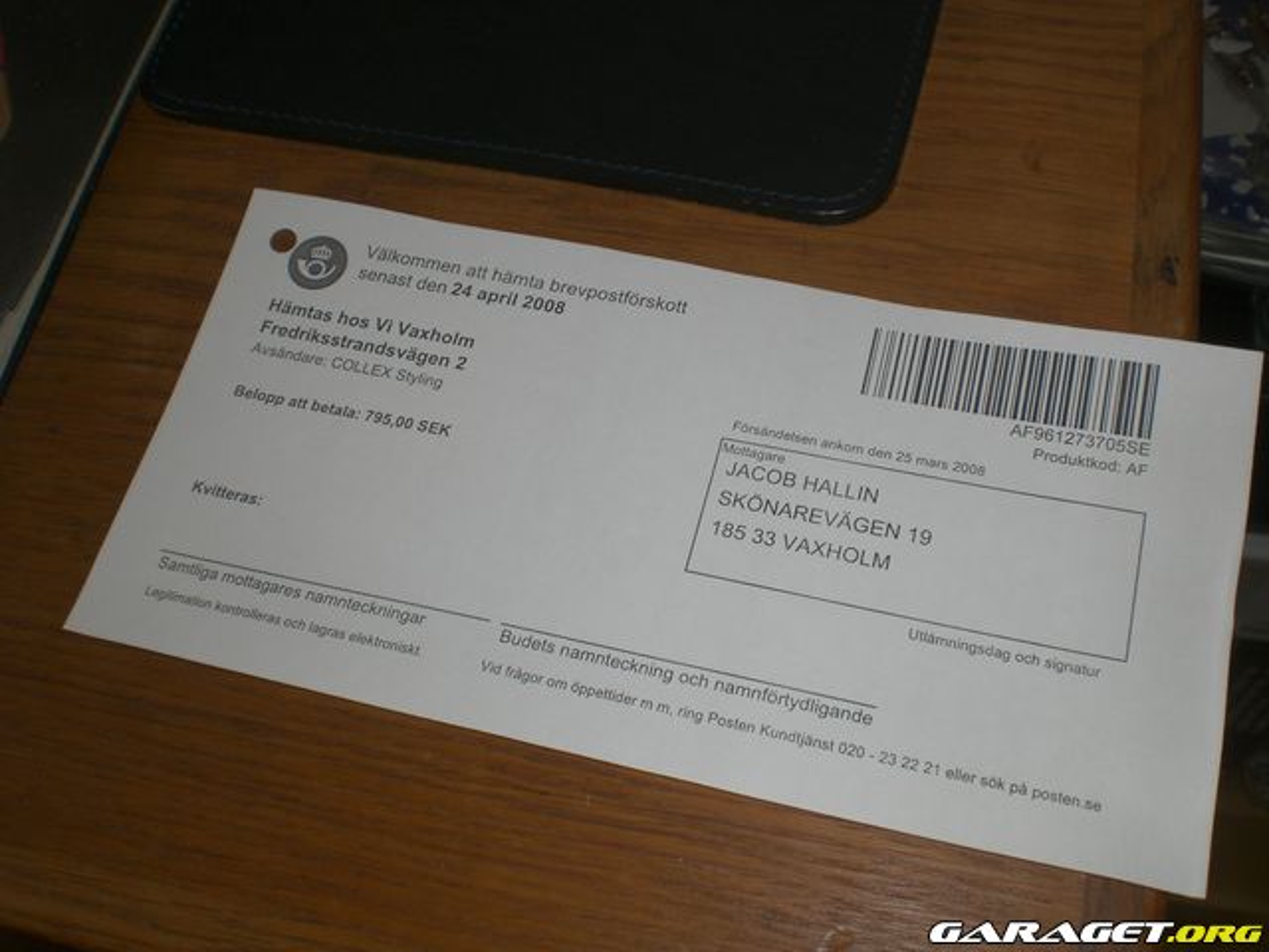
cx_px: 634
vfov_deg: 37.7
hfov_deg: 49.0
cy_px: 476
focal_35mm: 38
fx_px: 1393
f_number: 4.4
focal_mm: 6.3
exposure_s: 1/30
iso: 50
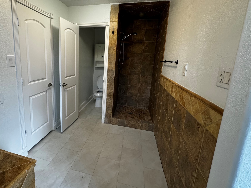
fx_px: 123
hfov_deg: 90.0
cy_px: 78
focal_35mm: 17
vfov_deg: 74.1
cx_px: 102
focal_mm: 2.22
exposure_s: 1/60
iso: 250
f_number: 2.2
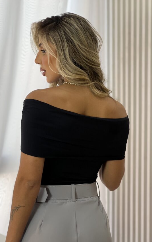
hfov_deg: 14.7
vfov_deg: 23.3
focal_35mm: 89
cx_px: 70
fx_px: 590
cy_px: 129
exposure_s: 1/120
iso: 64
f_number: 2.8
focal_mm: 9
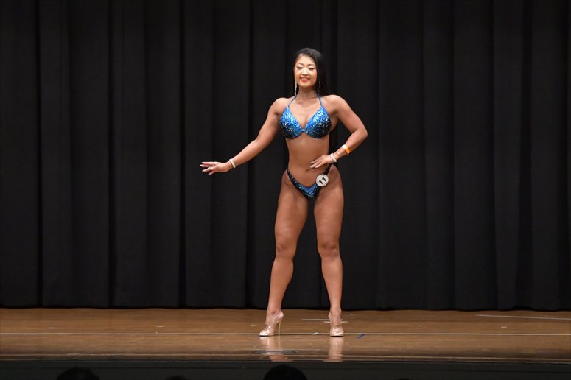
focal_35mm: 202
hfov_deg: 10.2
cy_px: 190
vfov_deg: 6.8
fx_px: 3202
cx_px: 286
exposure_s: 1/400
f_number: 5.6
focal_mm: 135
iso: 6400
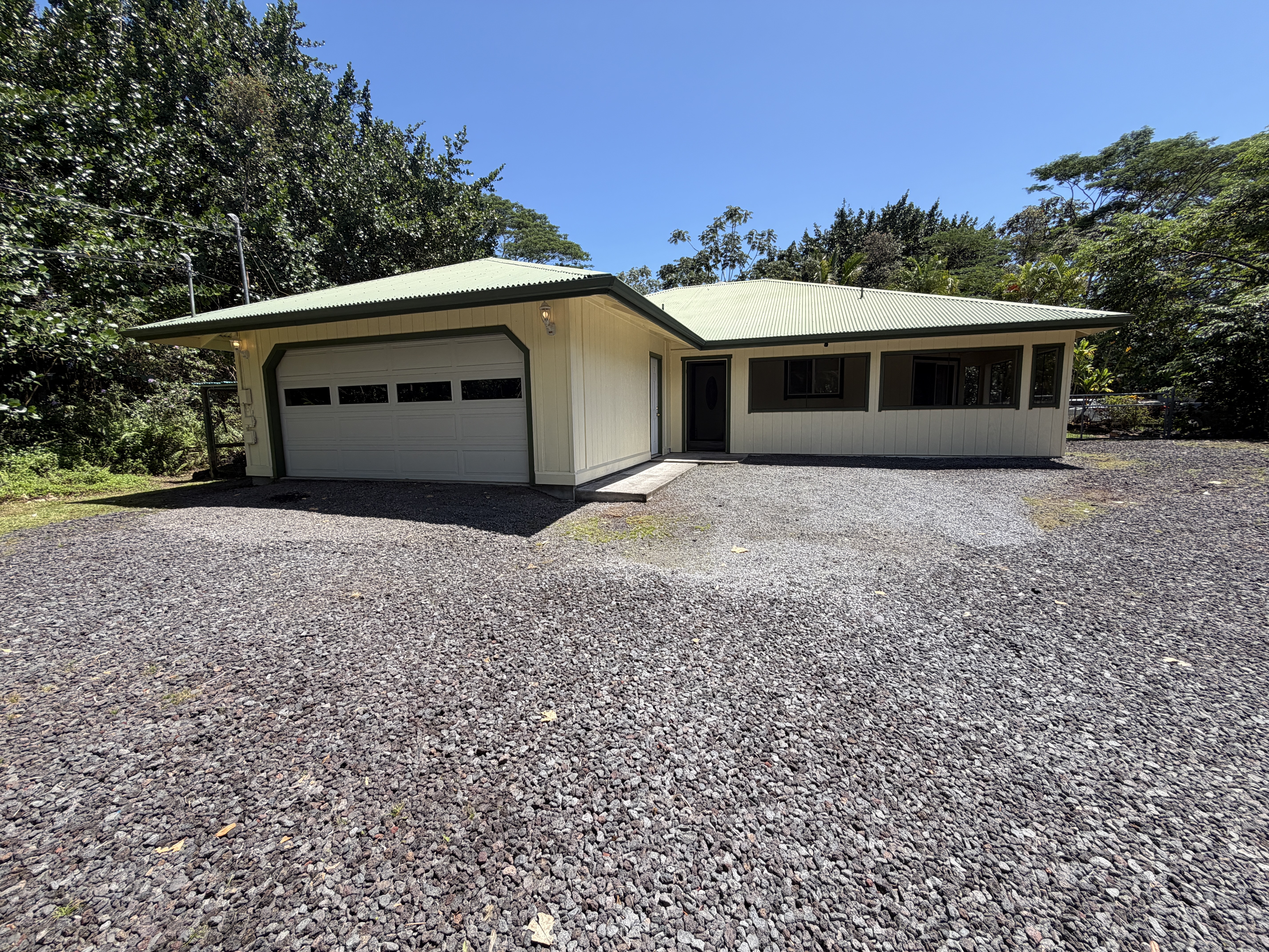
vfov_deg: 85.7
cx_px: 634
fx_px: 513
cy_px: 476
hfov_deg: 102.1
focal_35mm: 14
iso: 32
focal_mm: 2.22
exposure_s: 1/770
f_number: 2.2
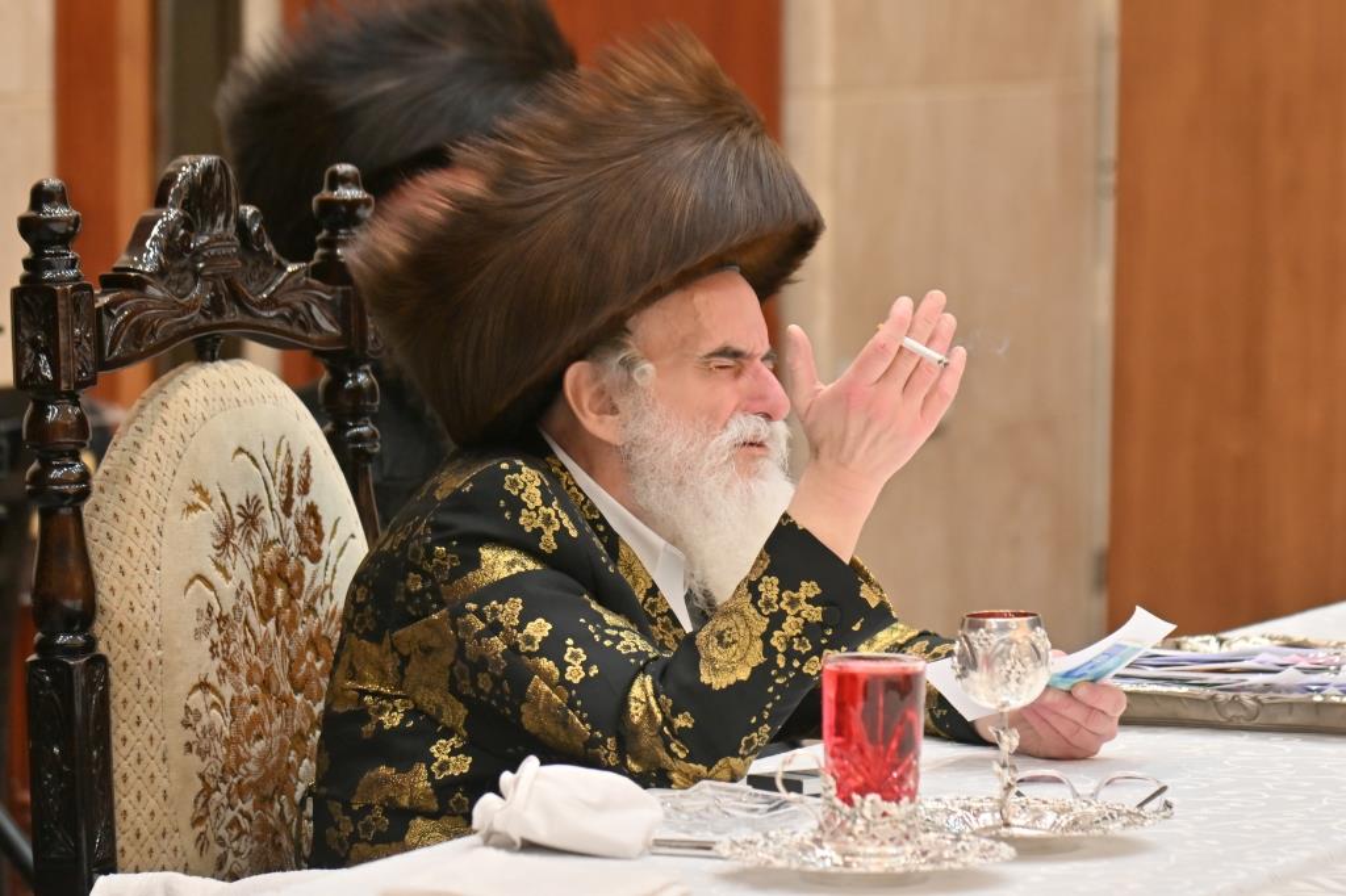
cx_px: 673
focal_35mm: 180
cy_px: 448
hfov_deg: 11.4
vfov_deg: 7.6
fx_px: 6727
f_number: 4
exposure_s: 1/160
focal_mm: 120
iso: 320
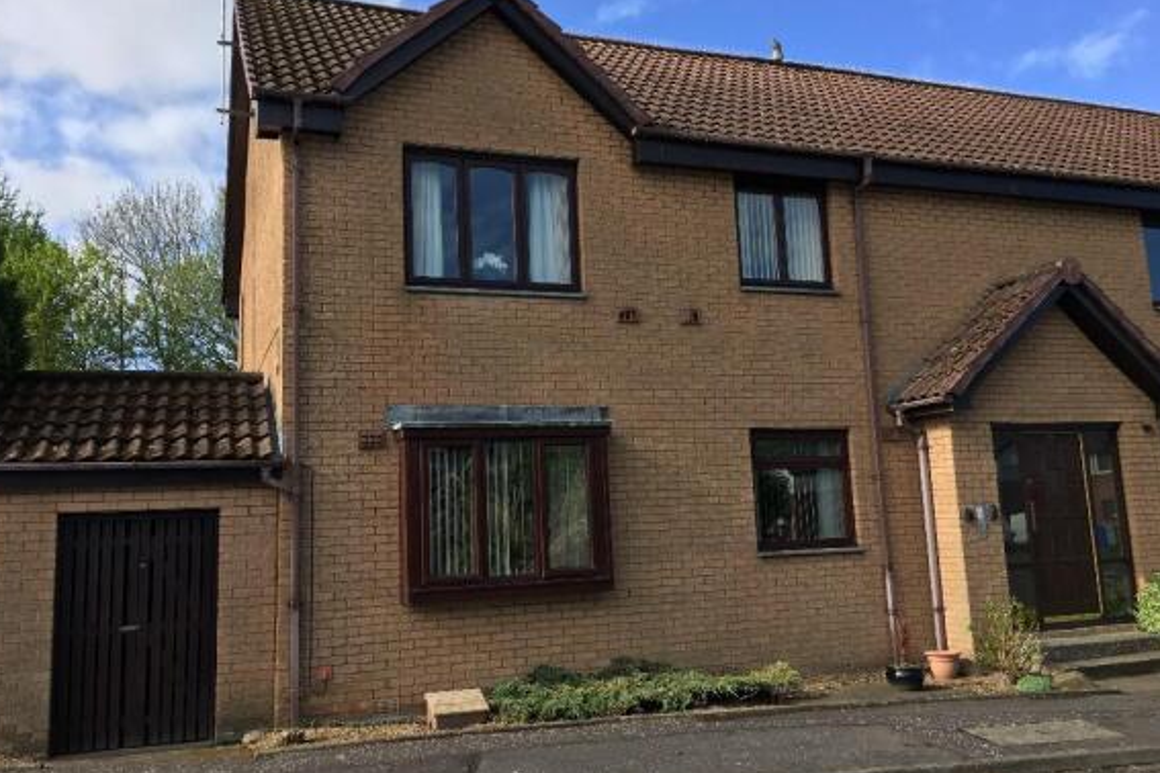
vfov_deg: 42.3
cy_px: 361
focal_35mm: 31
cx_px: 568
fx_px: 999
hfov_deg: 60.3
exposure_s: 1/836
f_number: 2.2
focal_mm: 4.15
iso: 25
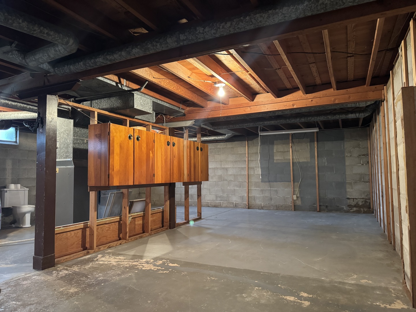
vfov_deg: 56.8
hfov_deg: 71.6
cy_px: 156
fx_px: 288
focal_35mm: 24
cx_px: 208
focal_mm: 6.76
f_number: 1.78
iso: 800
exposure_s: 1/40
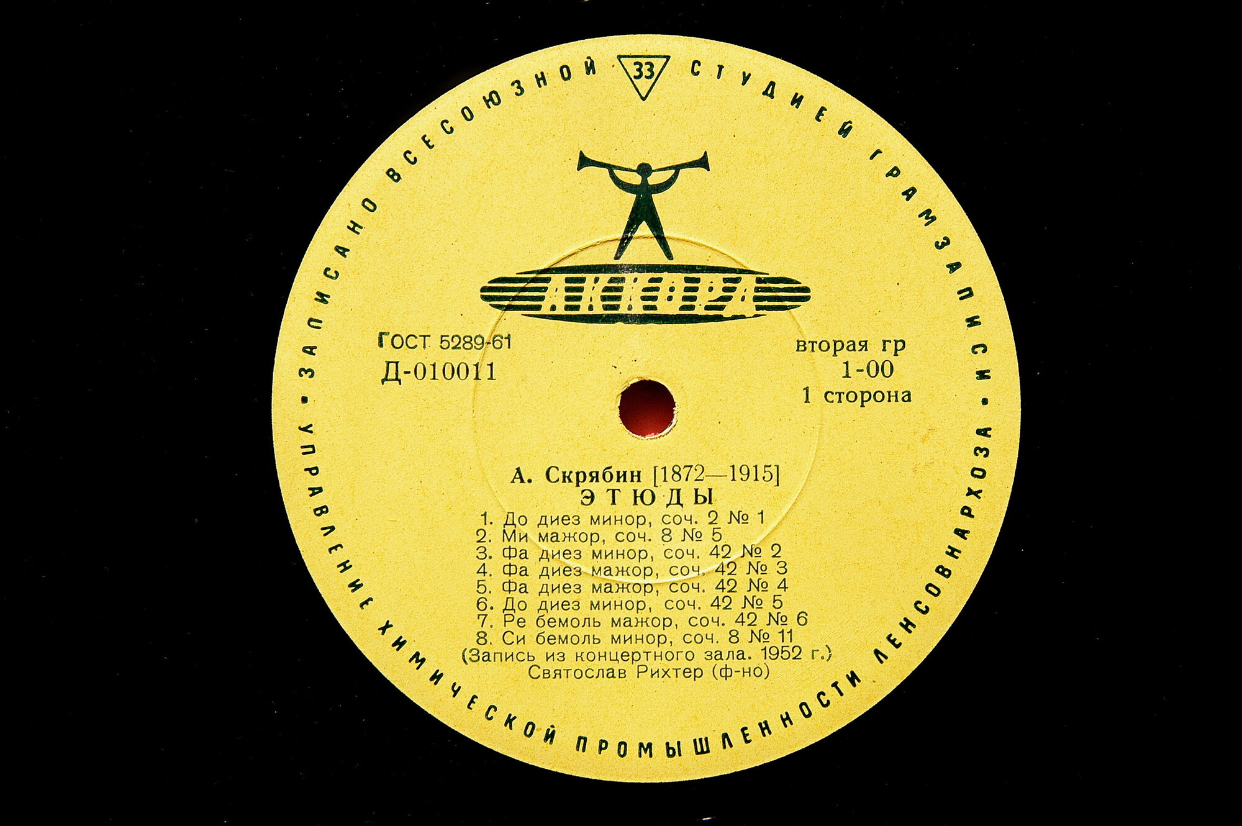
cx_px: 621
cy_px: 413
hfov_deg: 37.9
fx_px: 1810
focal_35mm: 52
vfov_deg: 25.7
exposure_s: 1/320
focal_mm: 35
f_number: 9
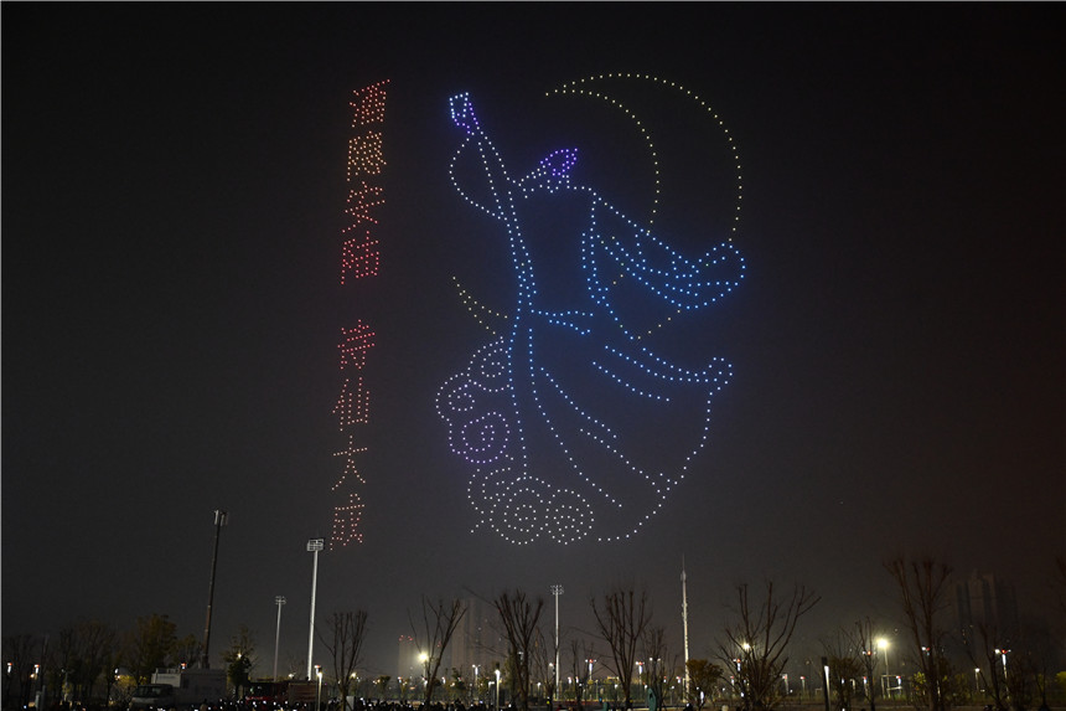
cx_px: 533
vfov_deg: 36.9
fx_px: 1066
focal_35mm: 36
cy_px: 356
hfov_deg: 53.1
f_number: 2.8
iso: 5000
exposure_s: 1/60
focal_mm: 36
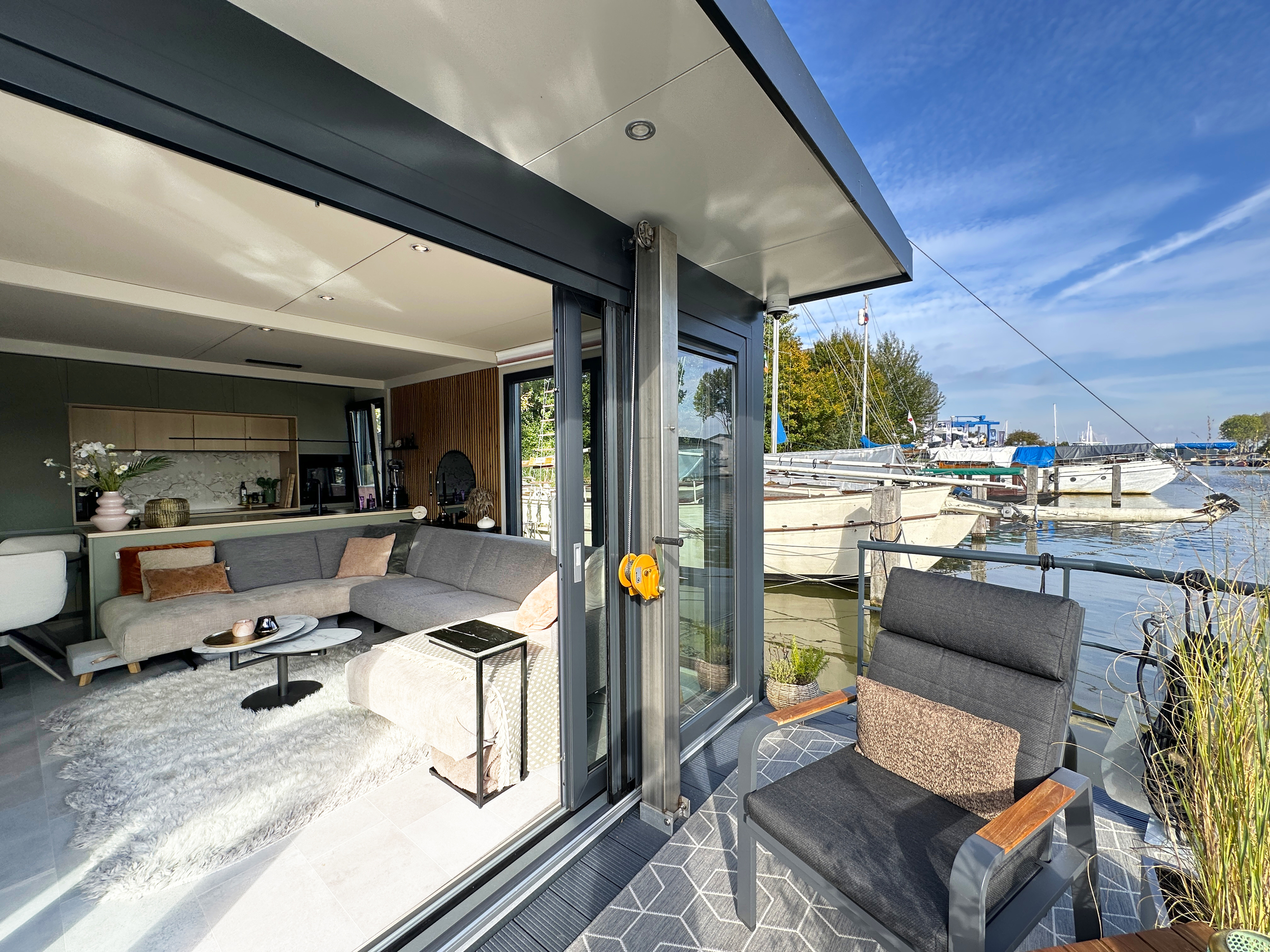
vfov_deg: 85.7
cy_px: 476
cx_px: 635
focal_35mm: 14
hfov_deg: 102.1
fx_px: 514
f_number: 2.2
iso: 40
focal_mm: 2.22
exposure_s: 1/483
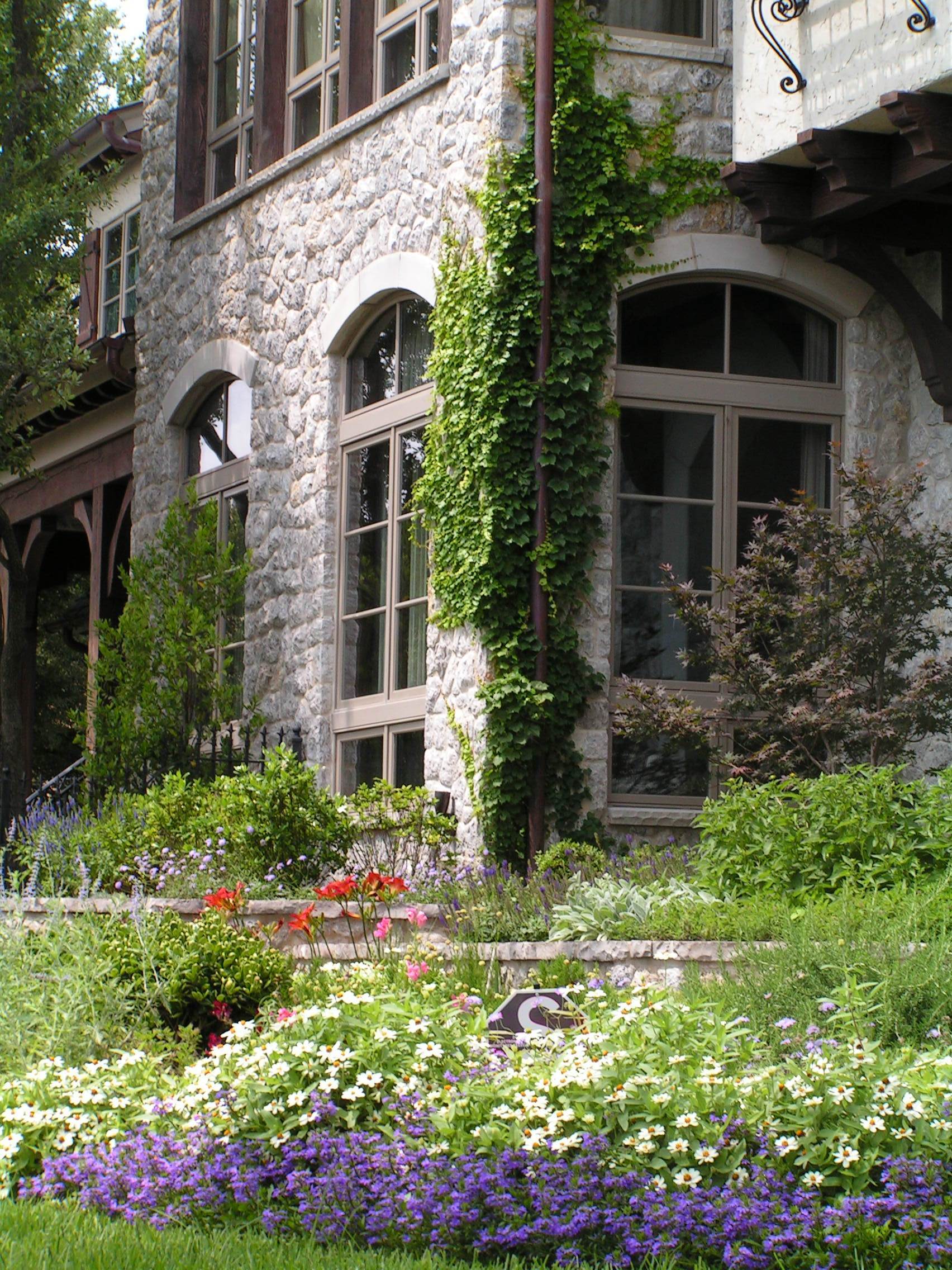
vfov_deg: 19.6
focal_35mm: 100
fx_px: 3667
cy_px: 635
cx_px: 476
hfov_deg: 14.8
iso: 50
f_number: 5.6
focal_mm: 16.6
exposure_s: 1/125
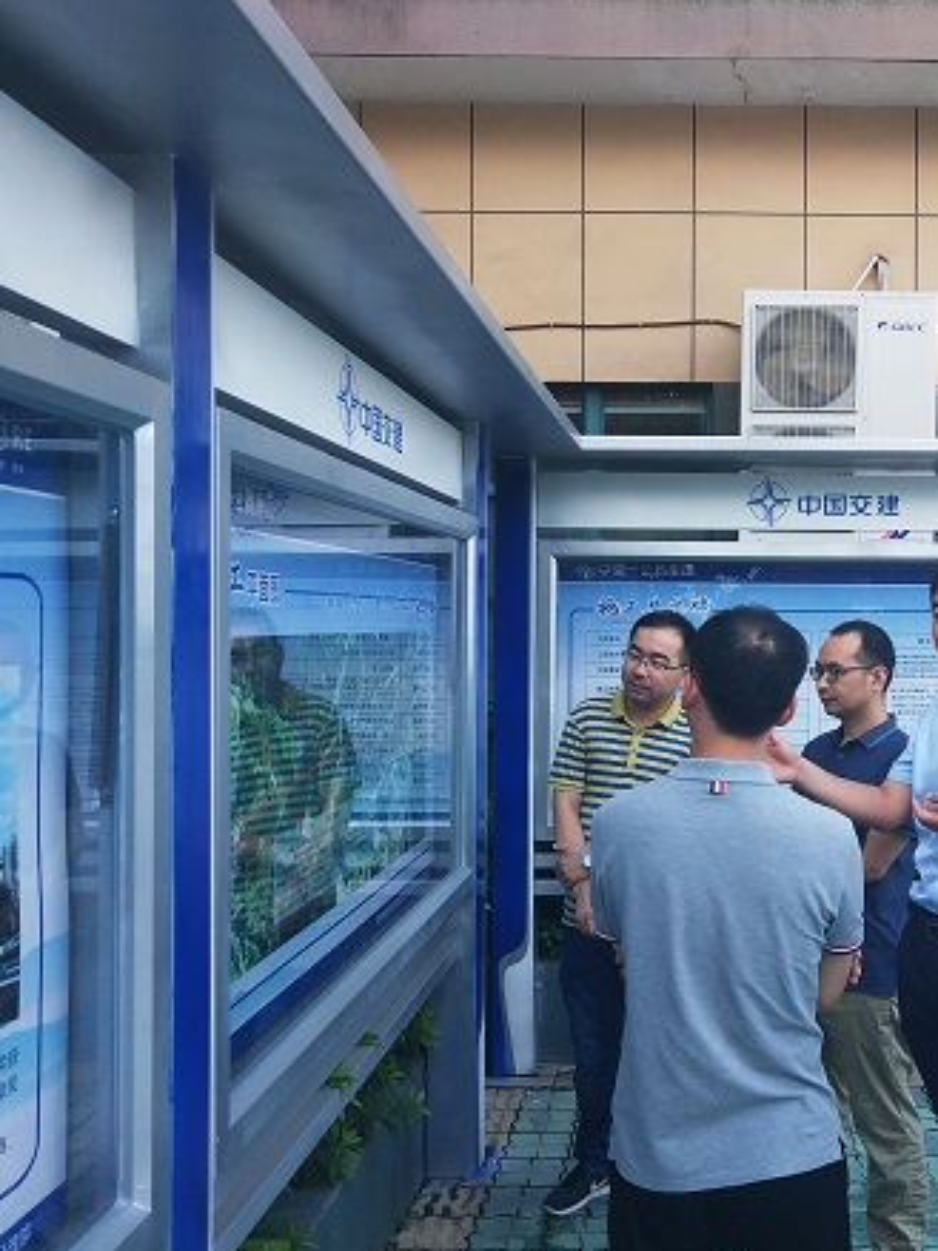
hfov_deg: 34.3
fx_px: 1482
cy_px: 635
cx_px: 718
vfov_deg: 45.8
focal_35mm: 41
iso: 50
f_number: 1.8
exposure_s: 1/139
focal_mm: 3.95
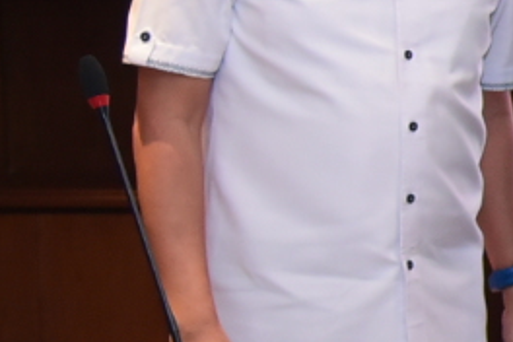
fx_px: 2978
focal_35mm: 209
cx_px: 1539
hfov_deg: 8.3
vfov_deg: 6.6
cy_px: 49
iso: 2500
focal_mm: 34
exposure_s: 1/100
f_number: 4
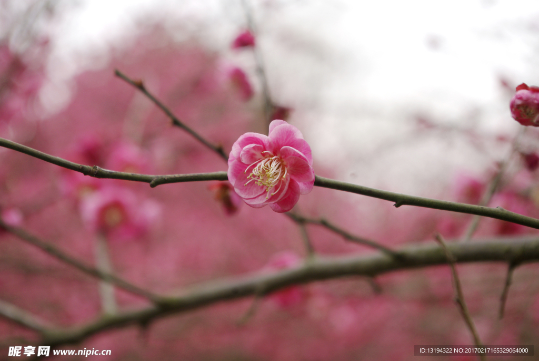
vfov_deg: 16.7
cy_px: 180
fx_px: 1229
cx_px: 270
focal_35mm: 82
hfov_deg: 24.7
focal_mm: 55
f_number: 8
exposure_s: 1/80
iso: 100
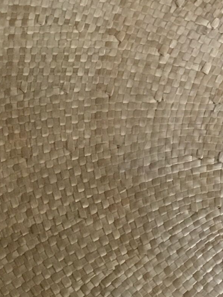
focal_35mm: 149
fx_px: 1279
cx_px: 484
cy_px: 75
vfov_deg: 13.2
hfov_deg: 9.2
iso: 200
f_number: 2.2
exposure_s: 1/25
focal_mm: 4.15
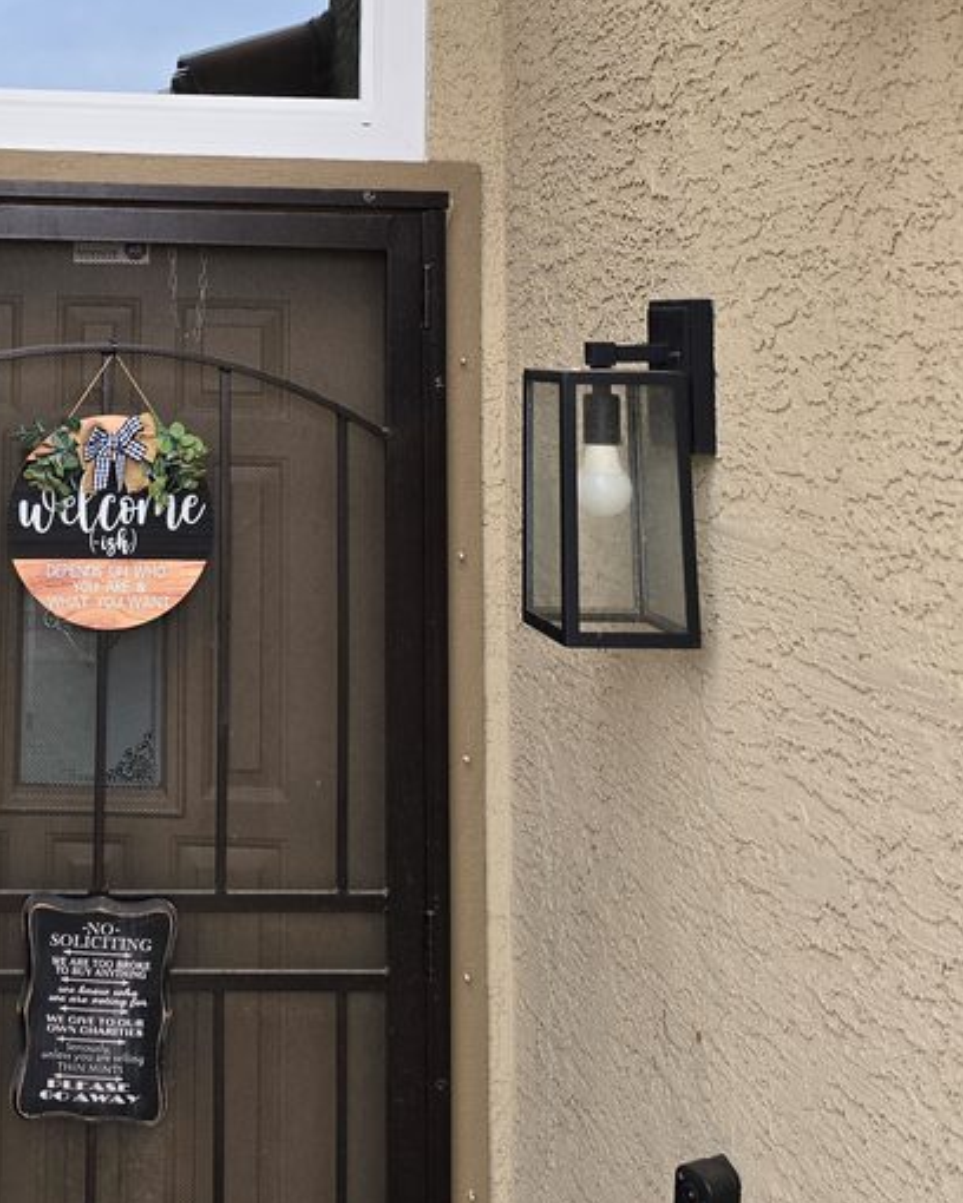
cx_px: 80
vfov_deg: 39.8
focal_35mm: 44
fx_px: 1568
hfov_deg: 32.3
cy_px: 186
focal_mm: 6.3
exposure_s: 1/120
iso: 16
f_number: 1.7
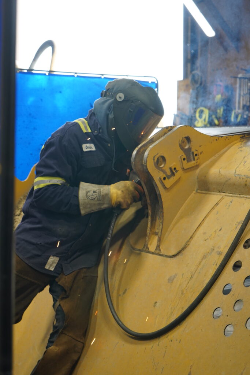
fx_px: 729
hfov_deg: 19.5
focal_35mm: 70
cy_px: 188
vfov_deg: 28.8
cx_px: 125
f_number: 5.6
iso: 1600
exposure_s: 1/80
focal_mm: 70
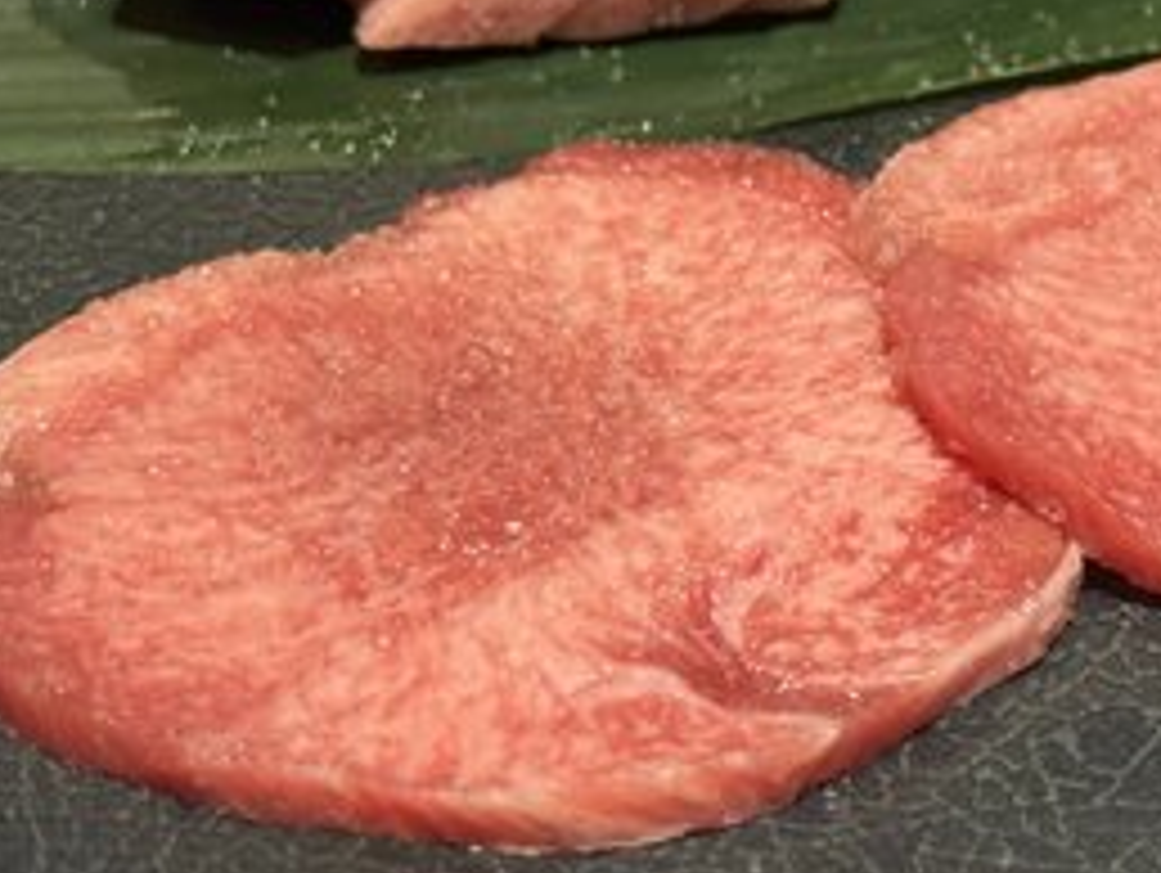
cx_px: 828
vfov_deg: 12.4
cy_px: 117
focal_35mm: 119
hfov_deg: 16.5
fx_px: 3995
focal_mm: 6.76
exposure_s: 1/59
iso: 200
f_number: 1.78
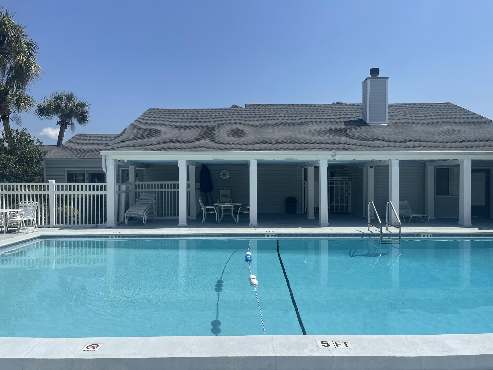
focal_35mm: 25
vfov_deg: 54.9
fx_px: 356
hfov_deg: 69.4
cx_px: 246
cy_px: 185
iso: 32
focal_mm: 5.1
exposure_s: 1/6579
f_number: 1.6
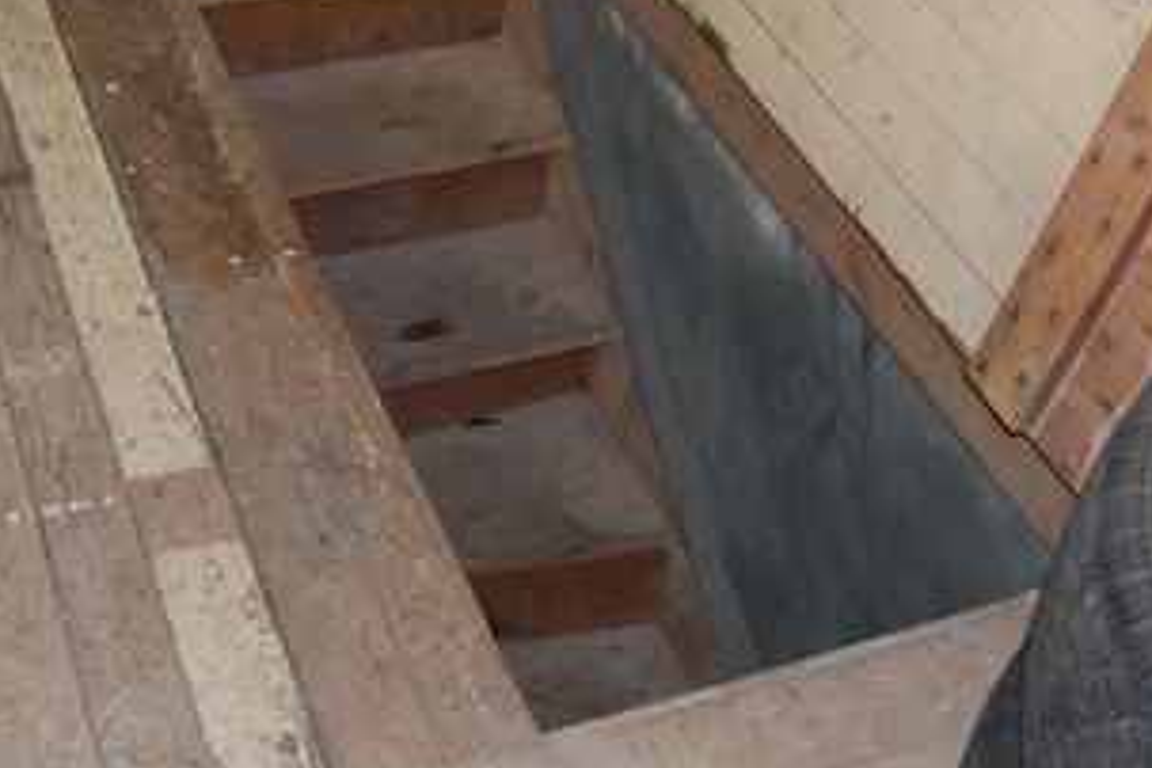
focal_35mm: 57
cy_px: 148
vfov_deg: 23.4
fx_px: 1824
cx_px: 411
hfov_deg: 34.8
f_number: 3.5
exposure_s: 1/60
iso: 400
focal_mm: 18
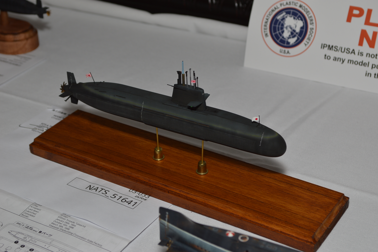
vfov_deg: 18.9
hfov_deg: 28.1
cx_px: 189
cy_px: 126
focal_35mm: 72
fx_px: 755
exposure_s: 1/60
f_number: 8
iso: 100
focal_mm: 48
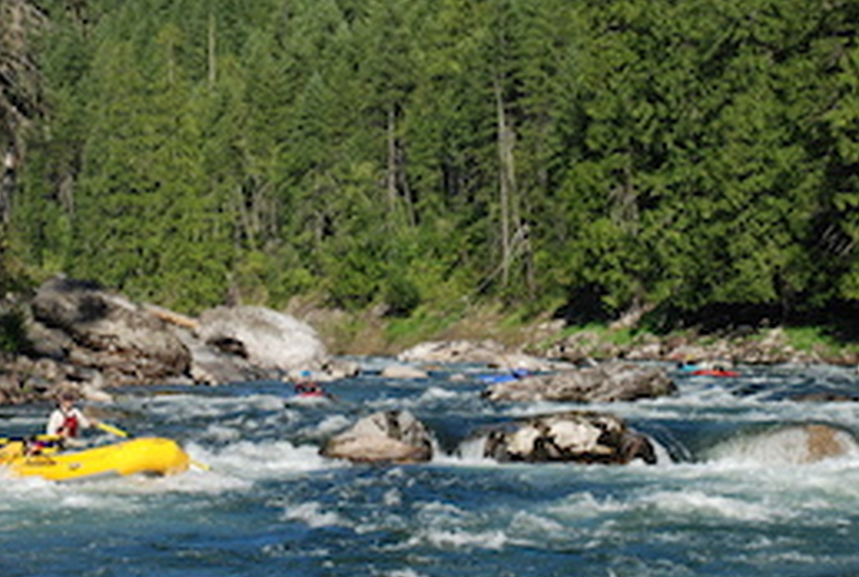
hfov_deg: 18.4
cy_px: 196
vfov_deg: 12.4
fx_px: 2655
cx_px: 395
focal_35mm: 111
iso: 250
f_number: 5
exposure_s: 1/320
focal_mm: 48
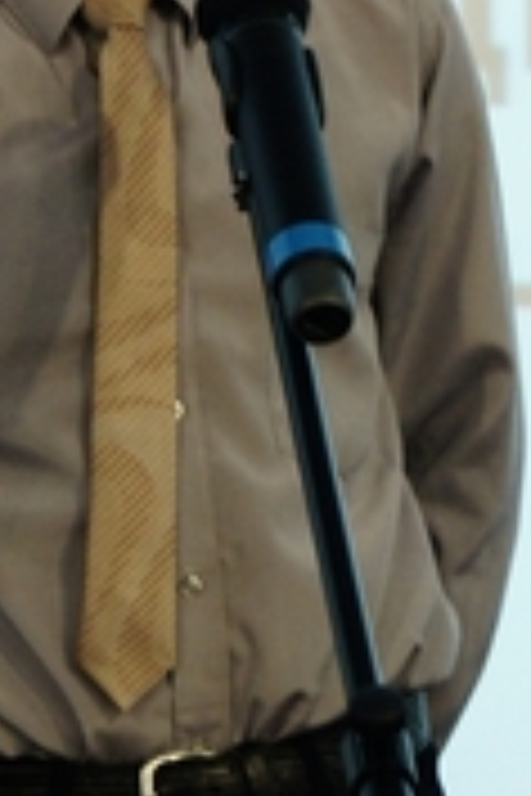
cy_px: 328
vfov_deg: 9.2
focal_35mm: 223
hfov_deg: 6.2
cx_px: 245
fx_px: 4941
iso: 1600
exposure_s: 1/20
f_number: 5.6
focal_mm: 55
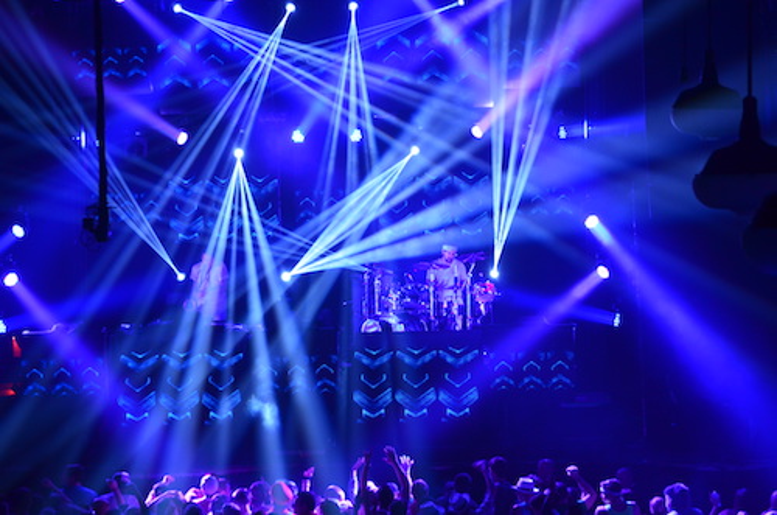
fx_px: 2423
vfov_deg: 12.1
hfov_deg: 18.2
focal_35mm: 112
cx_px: 388
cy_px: 258
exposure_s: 1/40
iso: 800
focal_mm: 75
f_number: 4.2
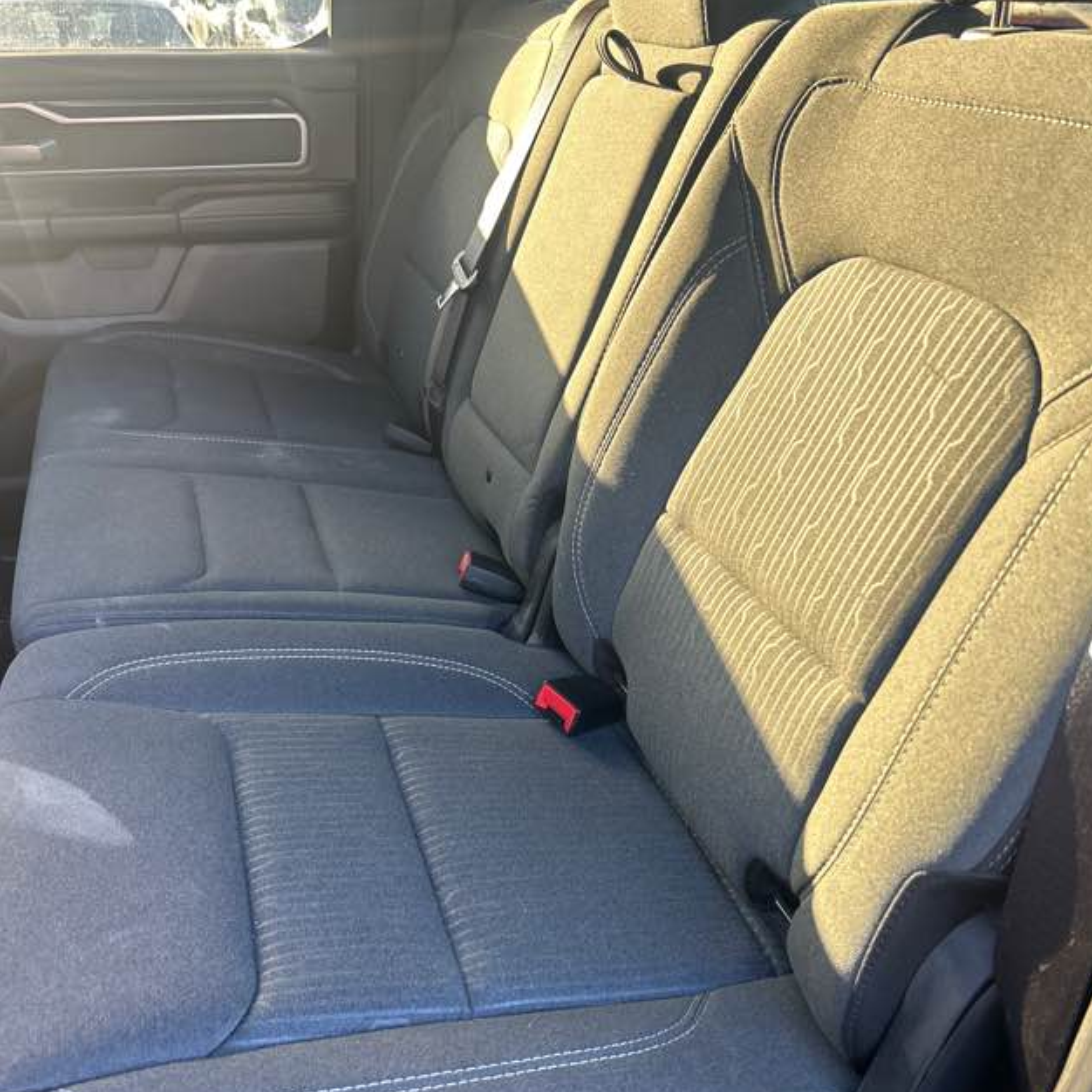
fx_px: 1106
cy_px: 565
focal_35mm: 31
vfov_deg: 52.5
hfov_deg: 52.5
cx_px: 550
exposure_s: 1/78
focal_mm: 5.7
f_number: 1.5
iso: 125
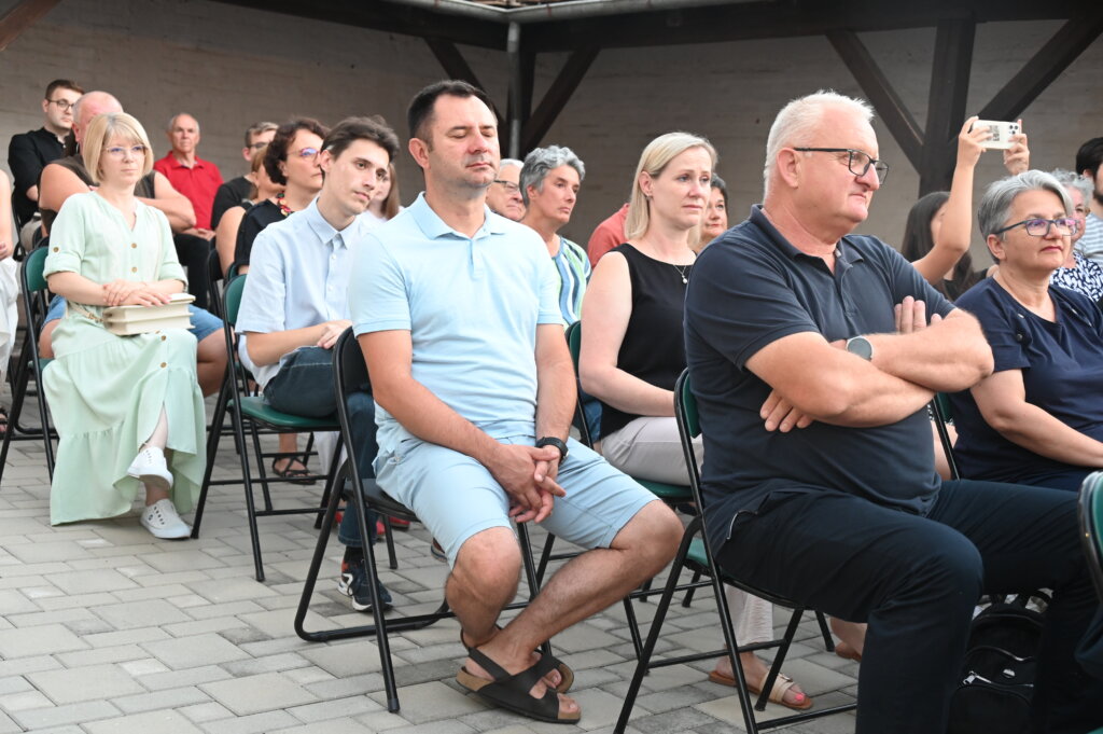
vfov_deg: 29.8
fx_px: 1378
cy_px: 367
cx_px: 552
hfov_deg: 43.6
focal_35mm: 45
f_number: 5.3
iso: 3200
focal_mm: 45
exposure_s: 1/50
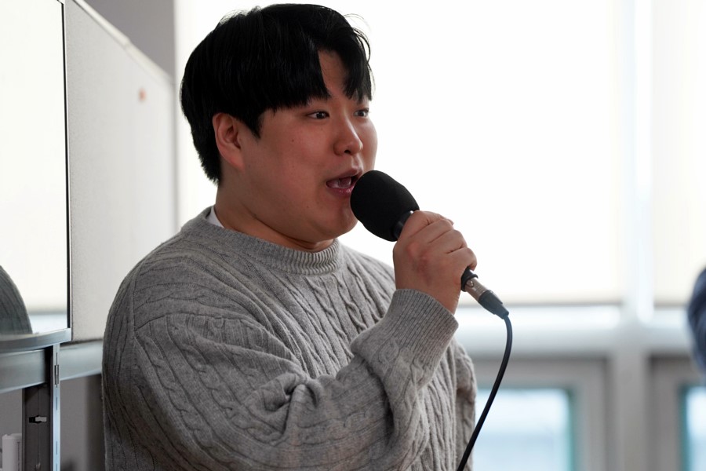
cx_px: 353
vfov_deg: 6.9
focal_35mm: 200
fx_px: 3922
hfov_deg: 10.3
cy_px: 236
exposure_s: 1/250
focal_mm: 200
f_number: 4
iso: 1600
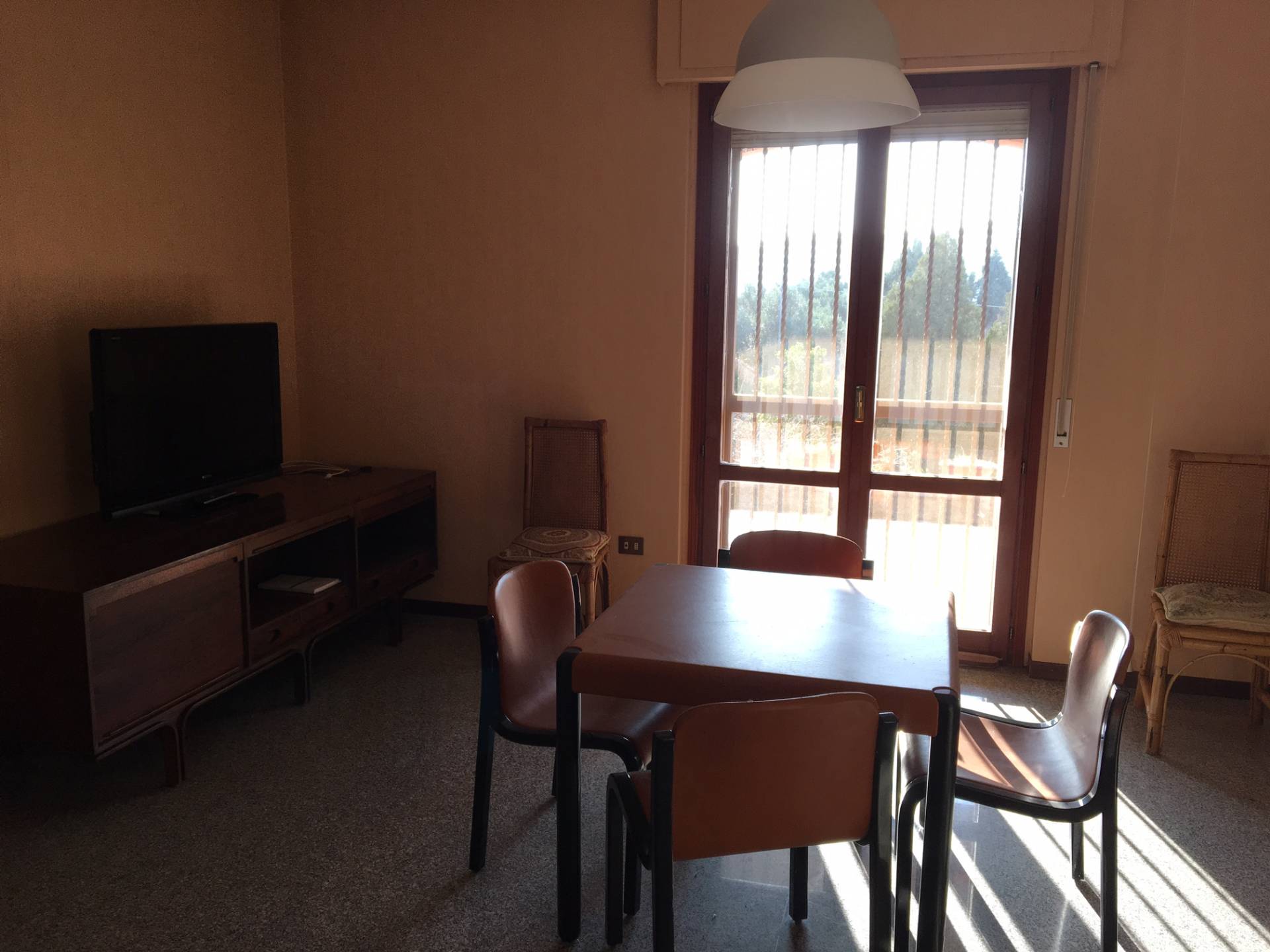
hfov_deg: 61.7
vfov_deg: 48.2
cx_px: 635
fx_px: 1064
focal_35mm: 29
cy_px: 476
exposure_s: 1/100
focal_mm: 4.15
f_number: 2.2
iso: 40
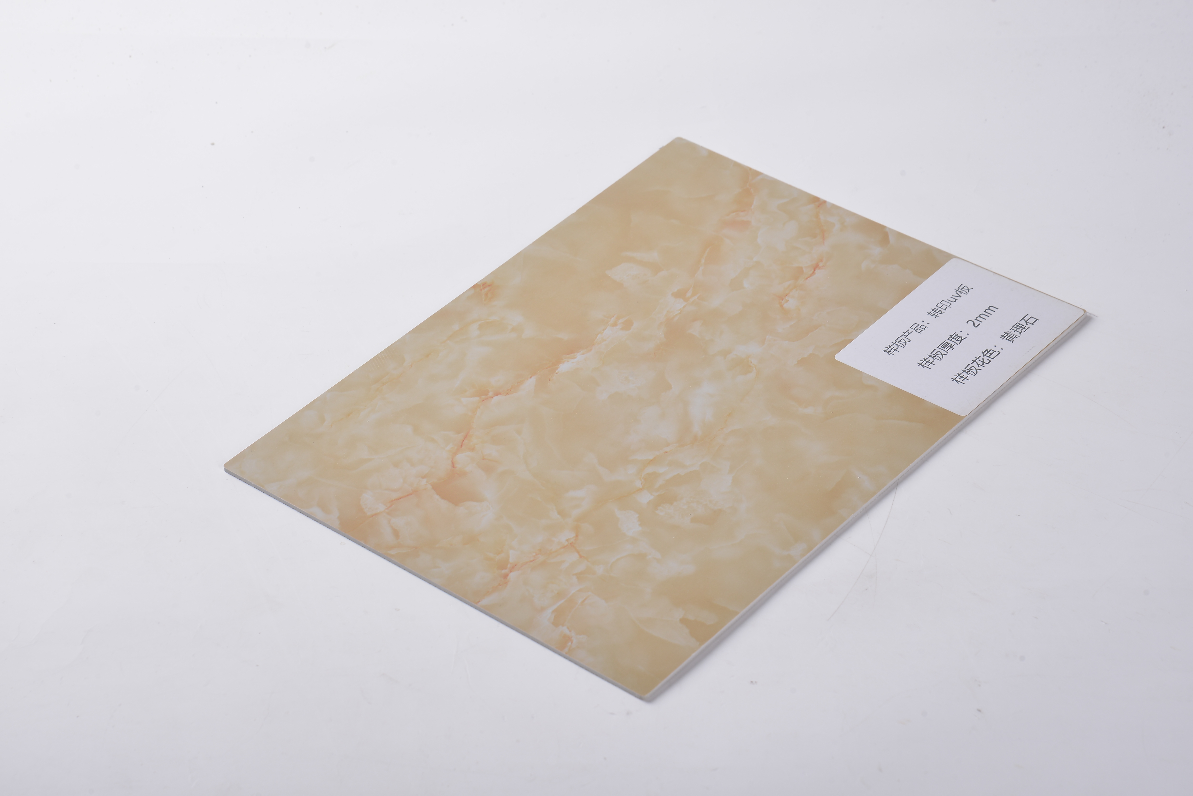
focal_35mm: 112
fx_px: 3713
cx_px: 596
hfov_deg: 18.3
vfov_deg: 12.2
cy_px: 398
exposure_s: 1/125
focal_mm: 112
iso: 200
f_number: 11
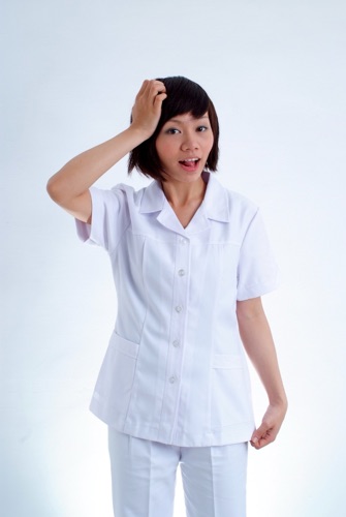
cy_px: 258
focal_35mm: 53
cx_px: 173
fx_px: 761
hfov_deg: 25.6
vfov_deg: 37.5
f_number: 11
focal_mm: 35
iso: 100
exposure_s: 1/200
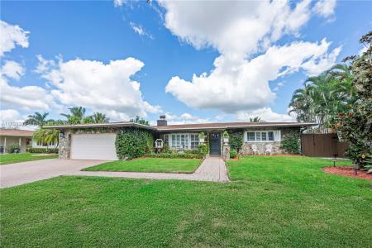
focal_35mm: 13
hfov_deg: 108.3
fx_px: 134
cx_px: 186
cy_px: 124
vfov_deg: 85.4
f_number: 8
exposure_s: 1/160
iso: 200
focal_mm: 13
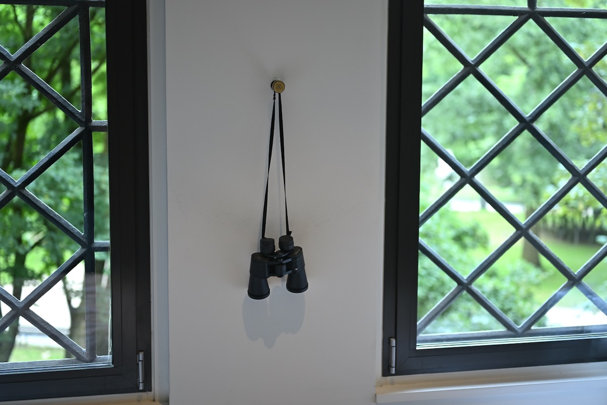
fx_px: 877
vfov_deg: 26.0
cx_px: 301
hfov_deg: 38.2
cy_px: 209
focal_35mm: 52
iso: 400
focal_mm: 50
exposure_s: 1/250
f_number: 2.2
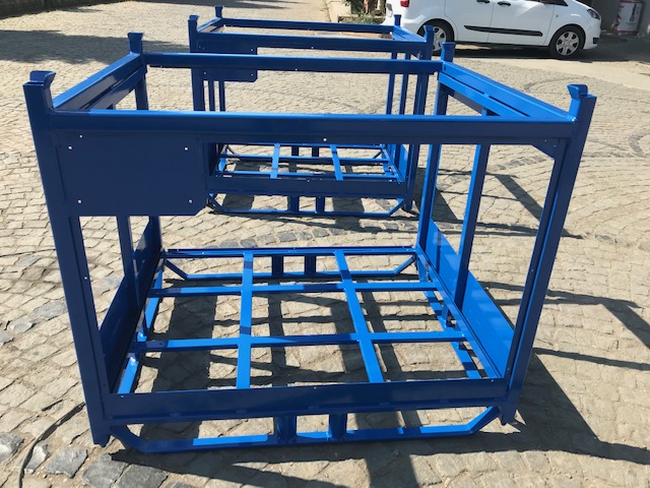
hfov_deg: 63.4
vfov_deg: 49.7
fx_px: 526
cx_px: 325
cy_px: 244
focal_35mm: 28
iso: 20
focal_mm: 3.99
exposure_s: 1/1100
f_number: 1.8
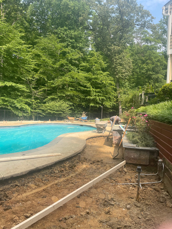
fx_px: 172
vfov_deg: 67.3
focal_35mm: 26
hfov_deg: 53.1
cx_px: 86
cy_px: 114
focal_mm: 4.2
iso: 32
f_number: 1.6
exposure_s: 1/1335
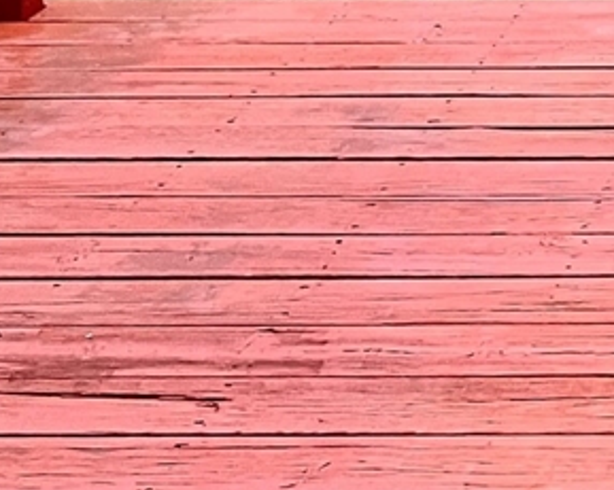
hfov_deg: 17.7
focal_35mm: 90
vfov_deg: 16.9
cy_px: 87
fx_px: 1635
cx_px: 1056
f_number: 1.5
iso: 500
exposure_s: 1/48
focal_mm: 5.7
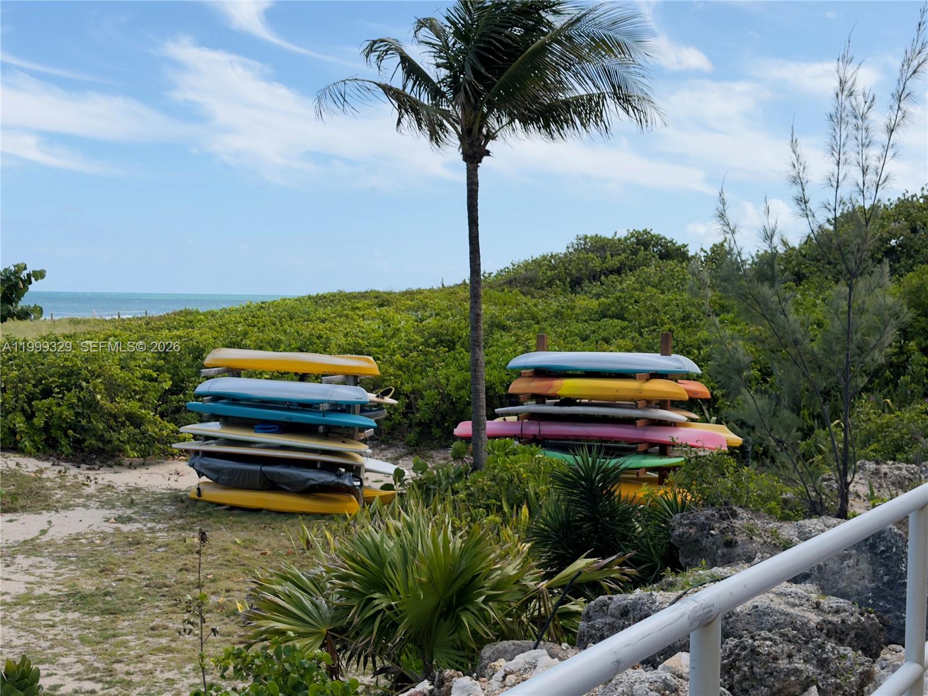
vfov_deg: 30.3
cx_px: 464
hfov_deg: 39.7
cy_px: 348
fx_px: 1287
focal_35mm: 48
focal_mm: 6.76
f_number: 1.78
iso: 64
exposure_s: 1/4878
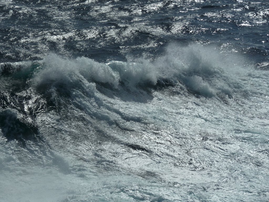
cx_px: 134
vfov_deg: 9.4
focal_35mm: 158
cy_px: 101
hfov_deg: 12.5
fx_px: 1228
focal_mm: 25.9
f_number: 6.3
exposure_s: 1/1600
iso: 80
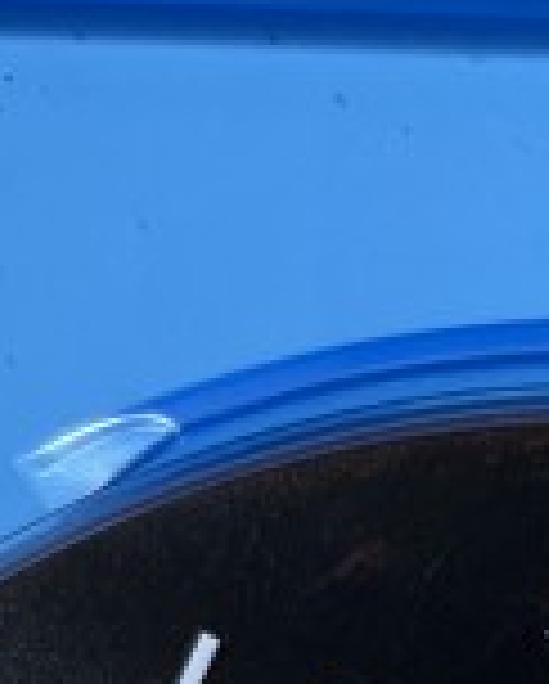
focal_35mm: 167
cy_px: 1472
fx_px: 3385
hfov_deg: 9.1
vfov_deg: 10.4
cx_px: 698
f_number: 1.6
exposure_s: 1/60
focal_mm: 5.1
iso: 250
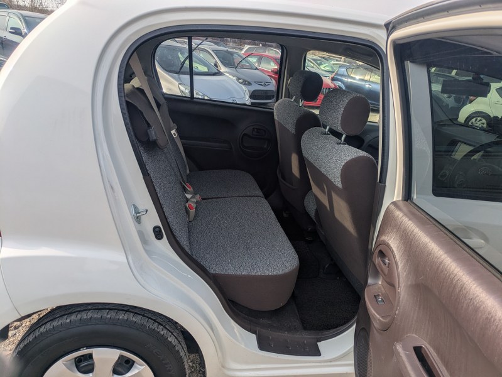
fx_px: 363
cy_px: 188
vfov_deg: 54.9
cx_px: 251
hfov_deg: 69.4
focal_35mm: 25
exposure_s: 1/911
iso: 44
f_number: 1.89
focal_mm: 5.43
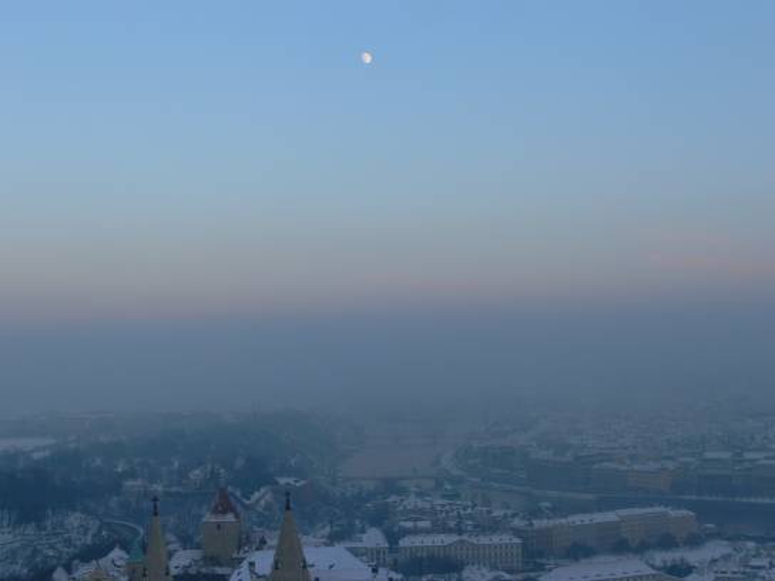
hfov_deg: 38.9
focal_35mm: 49
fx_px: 1097
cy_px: 290
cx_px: 388
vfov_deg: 29.7
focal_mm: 10.3
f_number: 5.6
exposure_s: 1/125
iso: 100
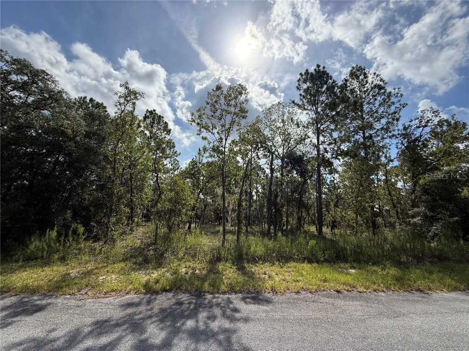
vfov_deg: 85.7
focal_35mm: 14
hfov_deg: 102.1
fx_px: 190
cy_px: 176
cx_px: 234
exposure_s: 1/3663
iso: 80
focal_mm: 2.22
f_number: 2.2
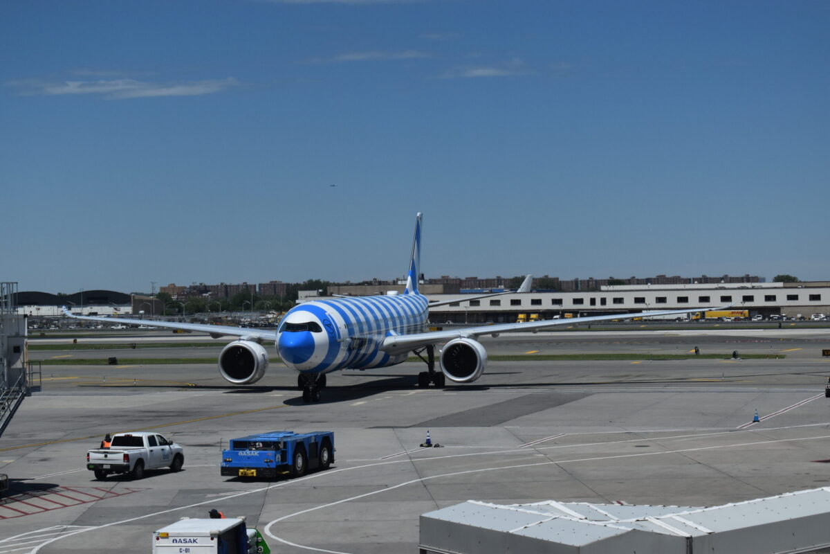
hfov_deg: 24.6
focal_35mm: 82
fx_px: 1902
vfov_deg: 16.6
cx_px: 415
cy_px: 277
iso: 400
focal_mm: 55
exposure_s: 1/1600
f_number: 7.1
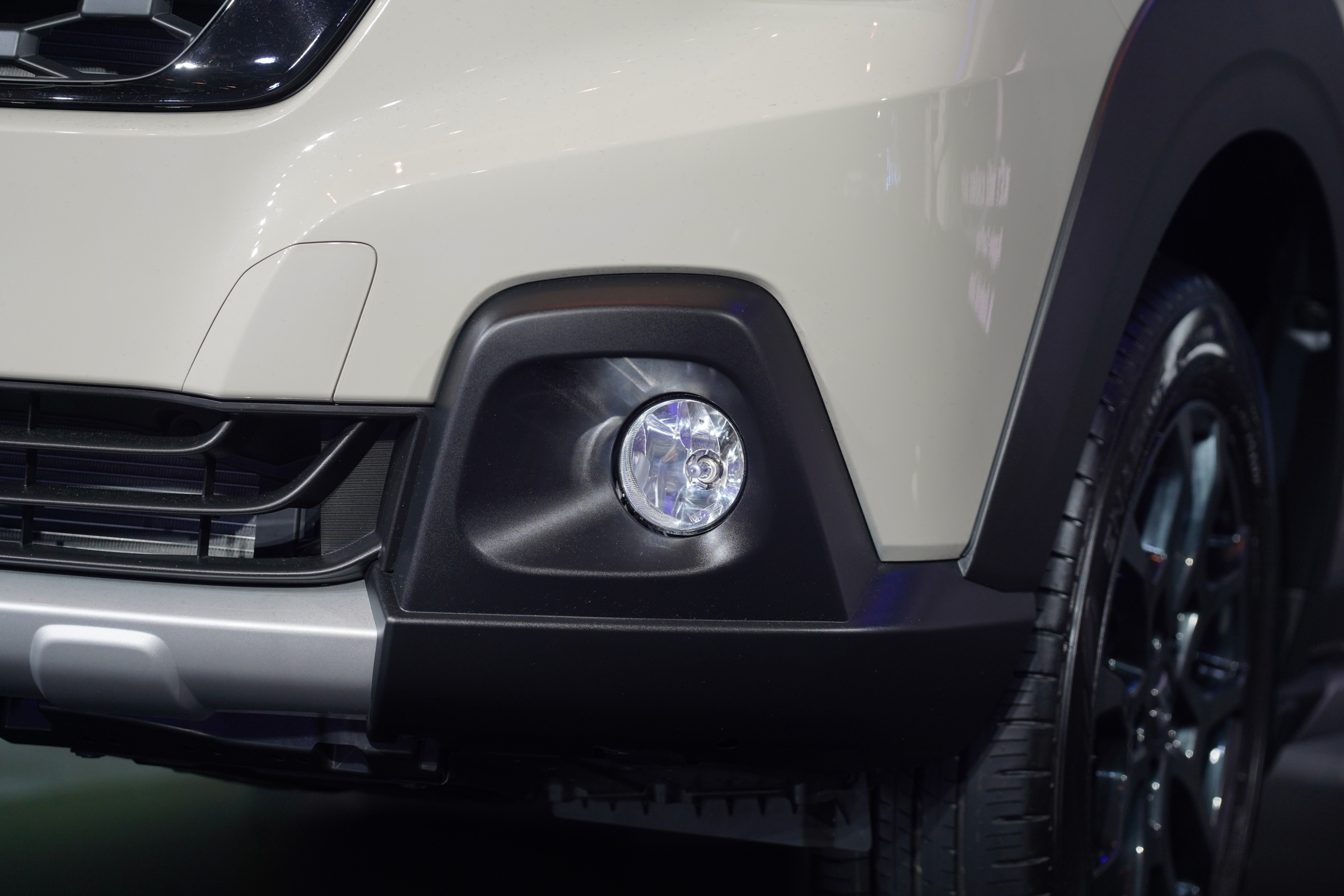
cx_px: 672
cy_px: 448
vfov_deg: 8.7
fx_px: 5861
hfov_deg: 13.1
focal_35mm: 157
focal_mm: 157
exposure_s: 1/200
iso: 800
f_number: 4
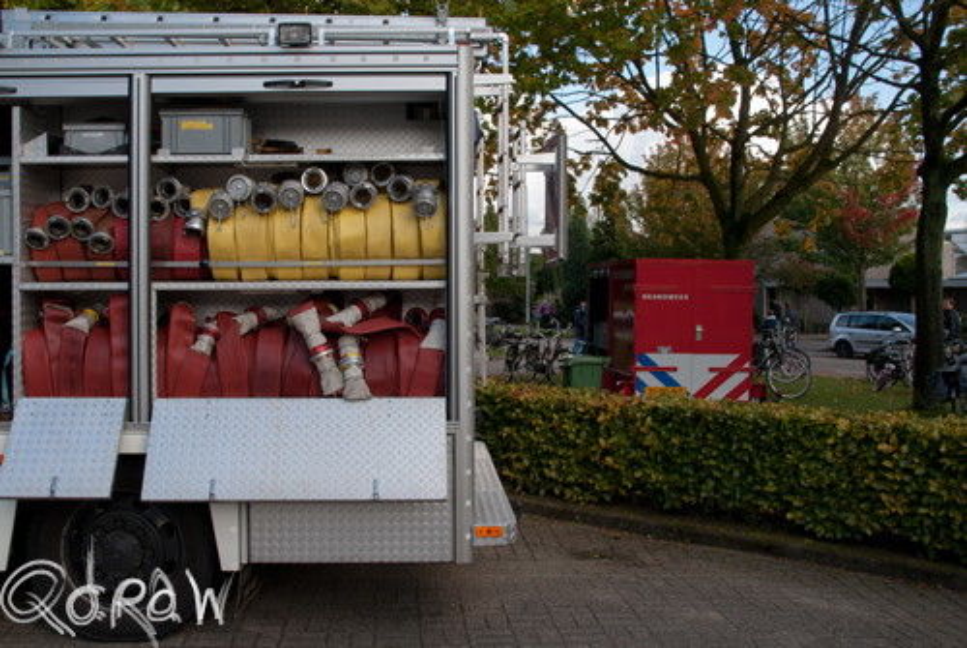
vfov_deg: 40.1
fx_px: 888
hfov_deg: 57.2
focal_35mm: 33
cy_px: 324
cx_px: 484
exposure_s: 1/60
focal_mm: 22
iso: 100
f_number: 8
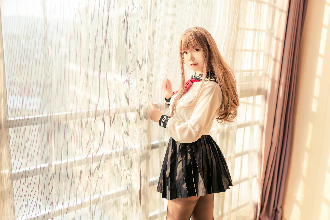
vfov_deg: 37.9
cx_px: 165
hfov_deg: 54.4
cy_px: 110
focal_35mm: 35
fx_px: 321
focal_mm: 35
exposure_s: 1/800
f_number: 1.8
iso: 250
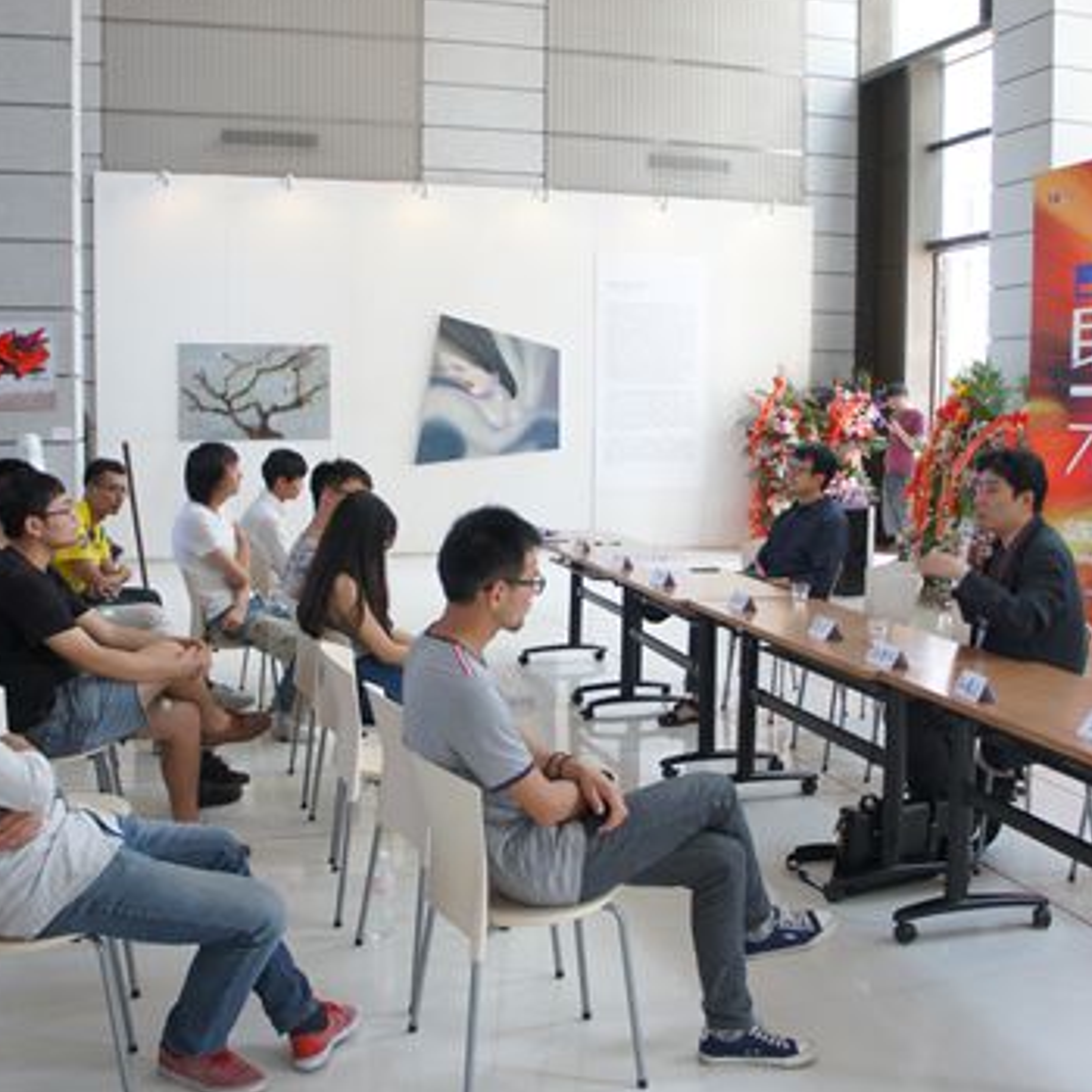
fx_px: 1285
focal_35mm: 36
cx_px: 558
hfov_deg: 46.0
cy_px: 549
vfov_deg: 46.0
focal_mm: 18
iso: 250
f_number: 3.5
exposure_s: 1/30
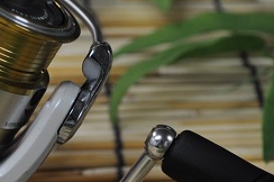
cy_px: 100
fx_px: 1262
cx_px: 34
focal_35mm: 166
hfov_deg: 12.3
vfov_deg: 8.2
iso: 720
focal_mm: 42
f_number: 5.3
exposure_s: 1/60
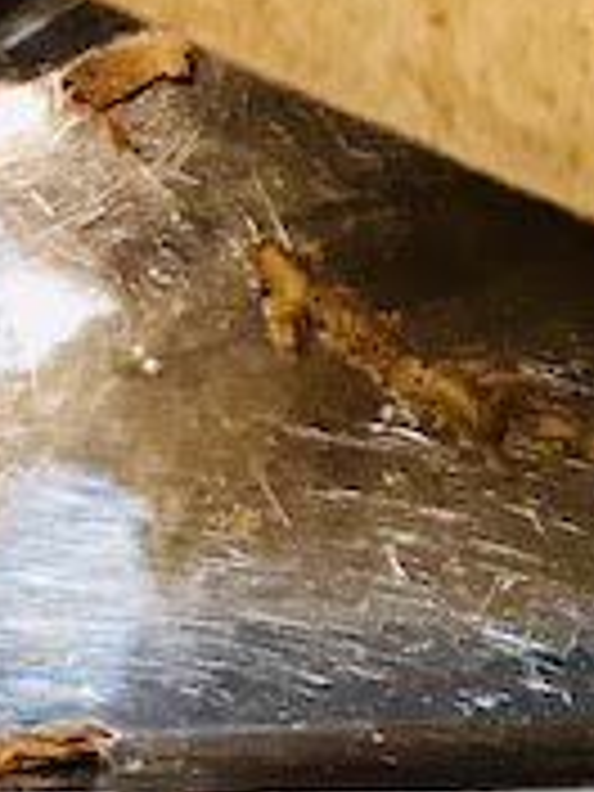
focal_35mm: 170
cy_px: 106
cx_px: 1170
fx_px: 3890
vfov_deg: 11.6
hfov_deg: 8.3
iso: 32
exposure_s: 1/20
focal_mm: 3.99
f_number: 1.8
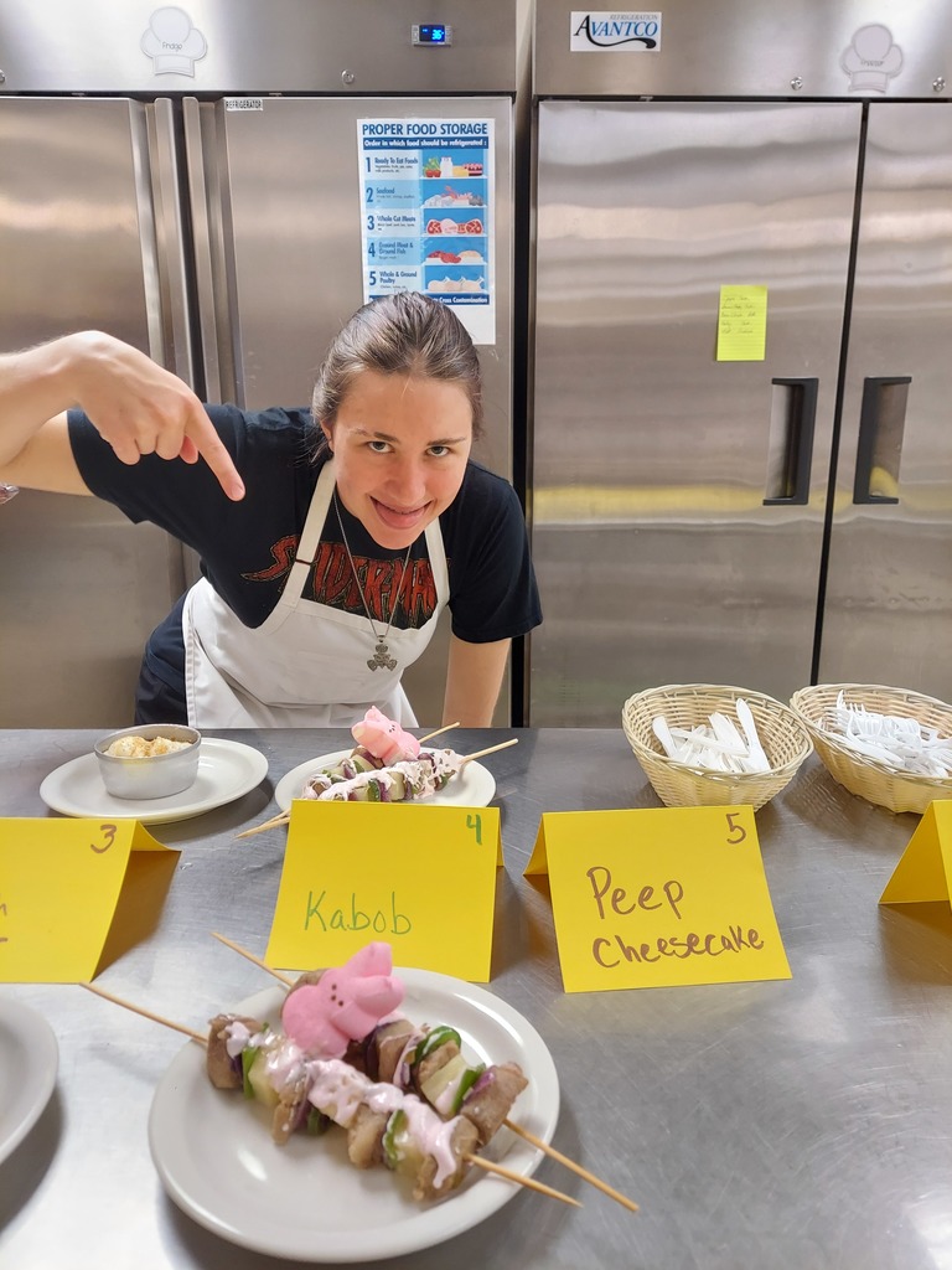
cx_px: 476
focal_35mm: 24
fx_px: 880
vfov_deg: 71.6
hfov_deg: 56.8
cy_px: 635
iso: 320
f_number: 1.8
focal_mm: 5.23
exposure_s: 1/40
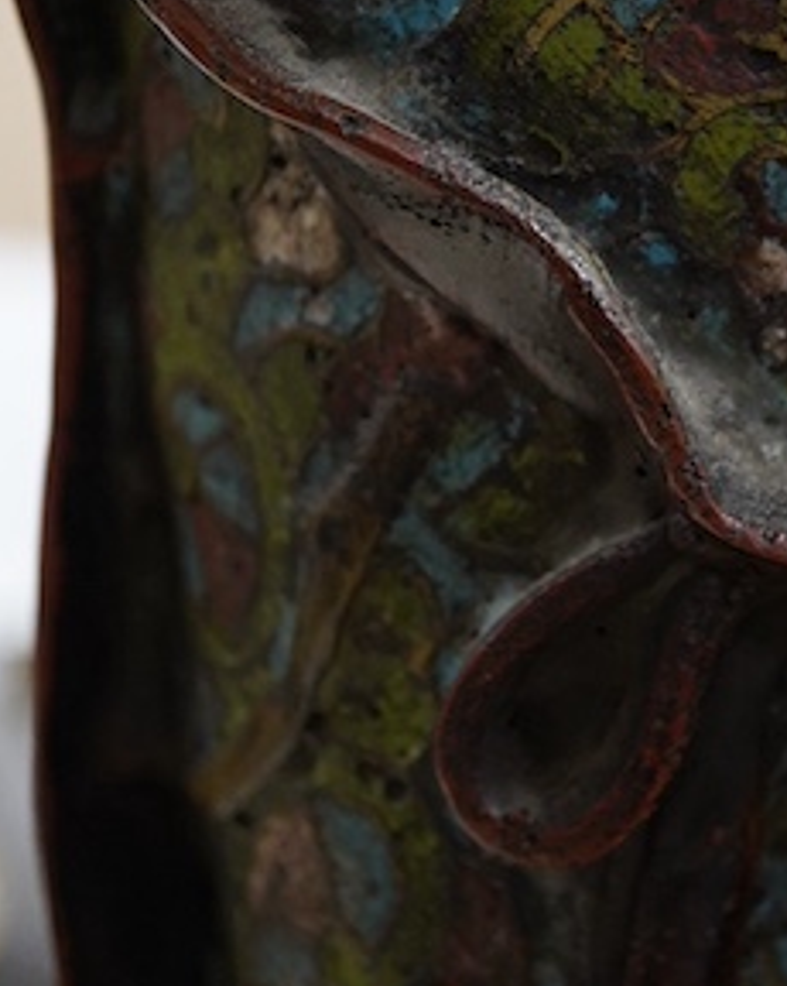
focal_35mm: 132
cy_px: 305
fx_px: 3847
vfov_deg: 14.6
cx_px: 828
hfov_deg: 11.5
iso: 1250
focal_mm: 30
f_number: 3.5
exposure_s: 1/125
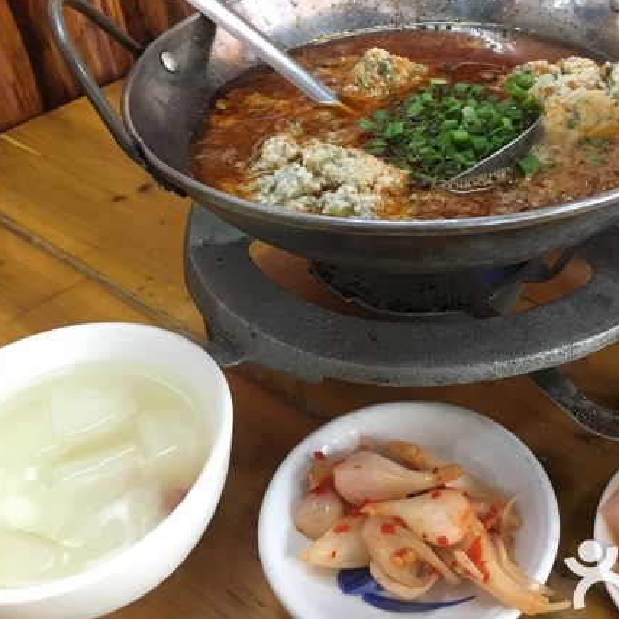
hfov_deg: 39.5
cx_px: 420
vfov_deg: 40.0
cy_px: 269
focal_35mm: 42
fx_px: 850
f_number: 2.2
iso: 200
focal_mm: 4.15
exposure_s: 1/25
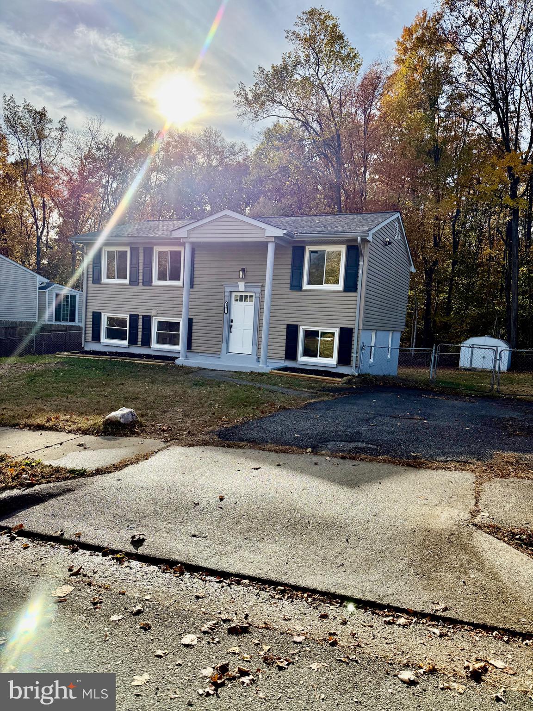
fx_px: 493
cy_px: 356
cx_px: 266
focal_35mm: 24
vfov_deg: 71.6
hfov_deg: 56.8
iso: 100
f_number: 1.78
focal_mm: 6.76
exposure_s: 1/4975
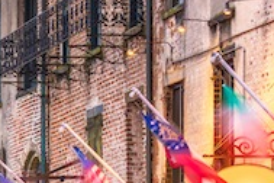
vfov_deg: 4.6
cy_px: 301
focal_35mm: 297
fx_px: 2260
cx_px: -158
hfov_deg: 6.8
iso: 100
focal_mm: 70
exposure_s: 5
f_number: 8
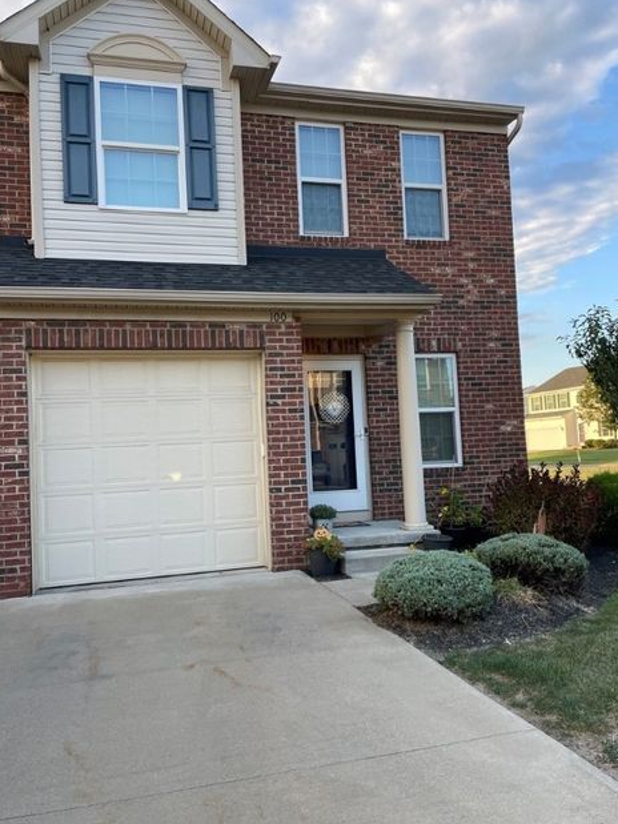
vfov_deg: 63.5
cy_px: 417
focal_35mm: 28
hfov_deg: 49.7
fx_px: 667
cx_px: 301
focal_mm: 4.2
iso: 32
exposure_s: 1/222
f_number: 1.6
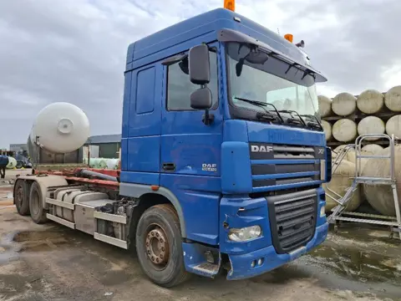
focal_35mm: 25
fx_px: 290
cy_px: 150
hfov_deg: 69.4
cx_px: 200
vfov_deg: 54.9
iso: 32
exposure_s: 1/1672
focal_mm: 4.69
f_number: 1.8
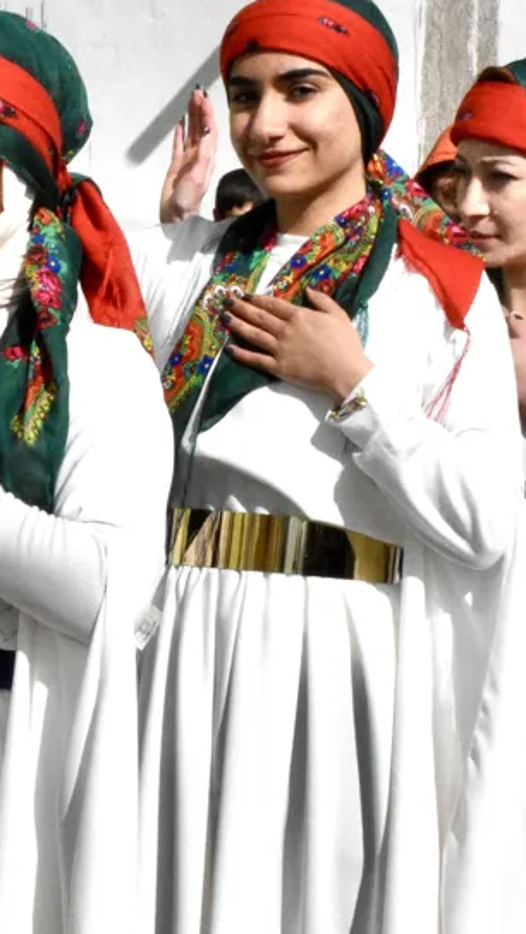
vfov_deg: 18.1
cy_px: 451
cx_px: -208
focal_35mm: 118
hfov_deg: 10.0
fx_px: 2922
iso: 3200
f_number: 22
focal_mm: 34
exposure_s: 1/2000
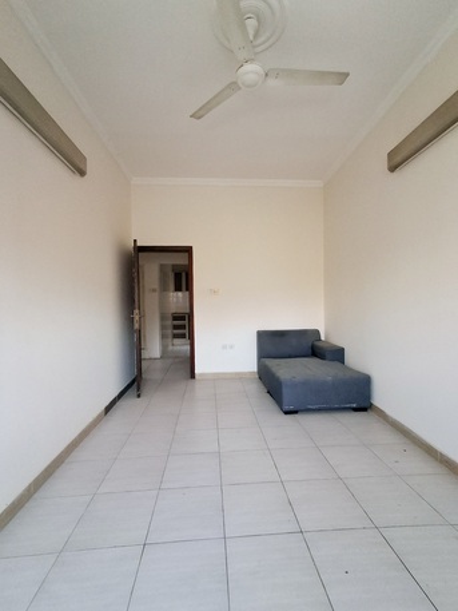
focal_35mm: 16
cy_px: 306
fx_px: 282
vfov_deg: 94.5
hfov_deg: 78.1
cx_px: 229
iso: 200
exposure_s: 1/30
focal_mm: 1.64
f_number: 2.2
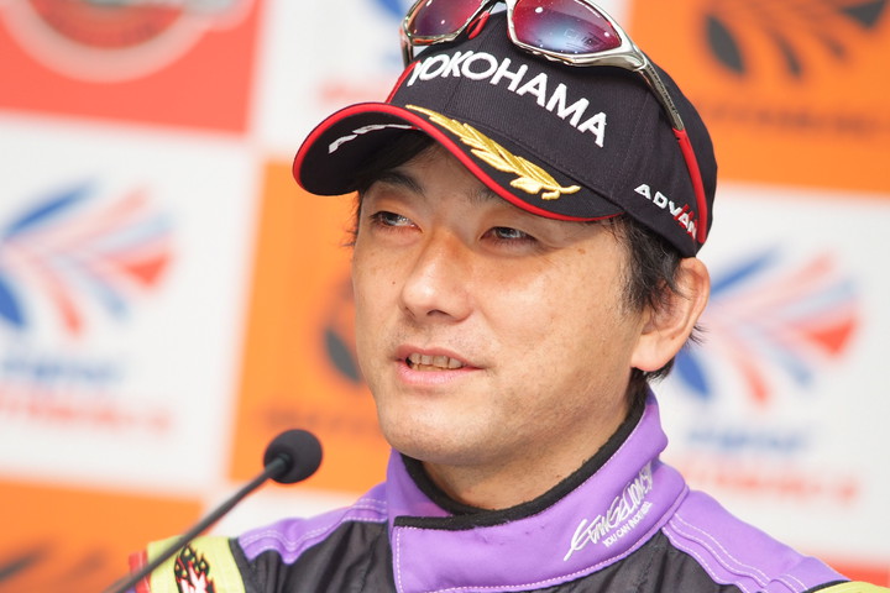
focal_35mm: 270
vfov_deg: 5.1
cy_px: 296
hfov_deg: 7.6
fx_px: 6674
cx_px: 445
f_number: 2.8
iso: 400
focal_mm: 180
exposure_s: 1/125
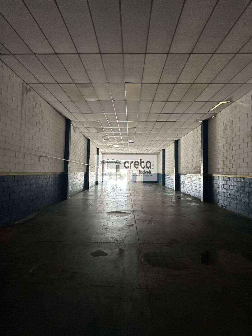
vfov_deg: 102.1
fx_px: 136
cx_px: 126
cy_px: 168
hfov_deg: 85.7
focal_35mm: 14
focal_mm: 2.22
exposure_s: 1/77
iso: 320
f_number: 2.2
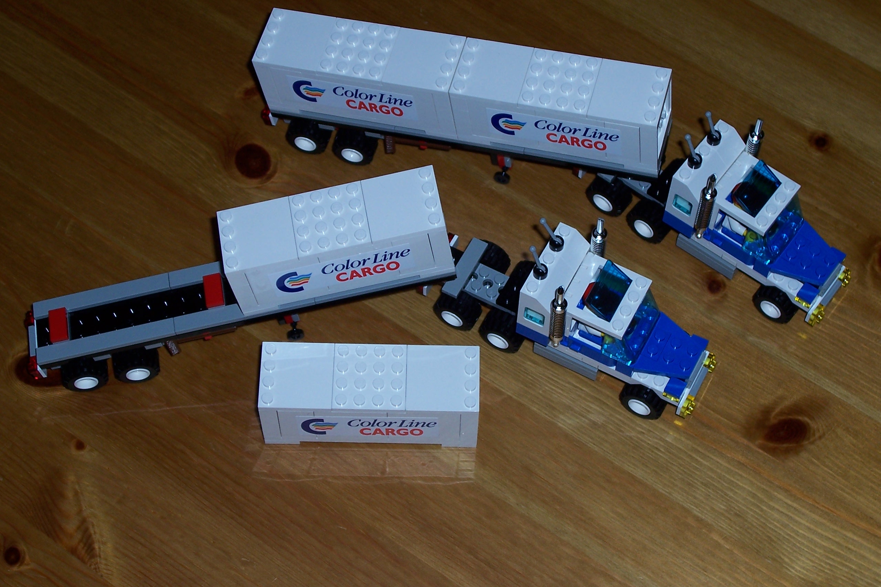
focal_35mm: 66
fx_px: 1615
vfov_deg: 20.6
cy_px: 294
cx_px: 440
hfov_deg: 30.5
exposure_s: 1/90
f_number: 4
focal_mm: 10.8
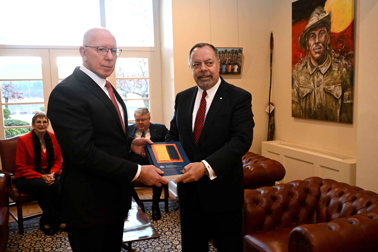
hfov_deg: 56.5
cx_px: 189
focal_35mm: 34
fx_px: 352
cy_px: 126
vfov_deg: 39.4
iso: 5000
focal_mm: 33.5
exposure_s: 1/250
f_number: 5.6
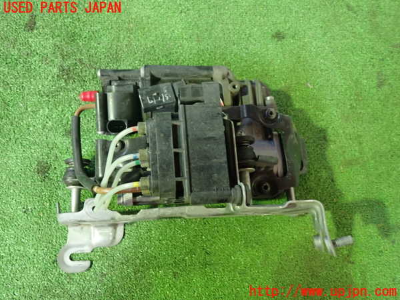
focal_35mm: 30
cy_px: 150
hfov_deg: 60.0
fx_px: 347
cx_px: 200
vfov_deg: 46.8
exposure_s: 1/25
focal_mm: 5.4
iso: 800
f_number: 2.3
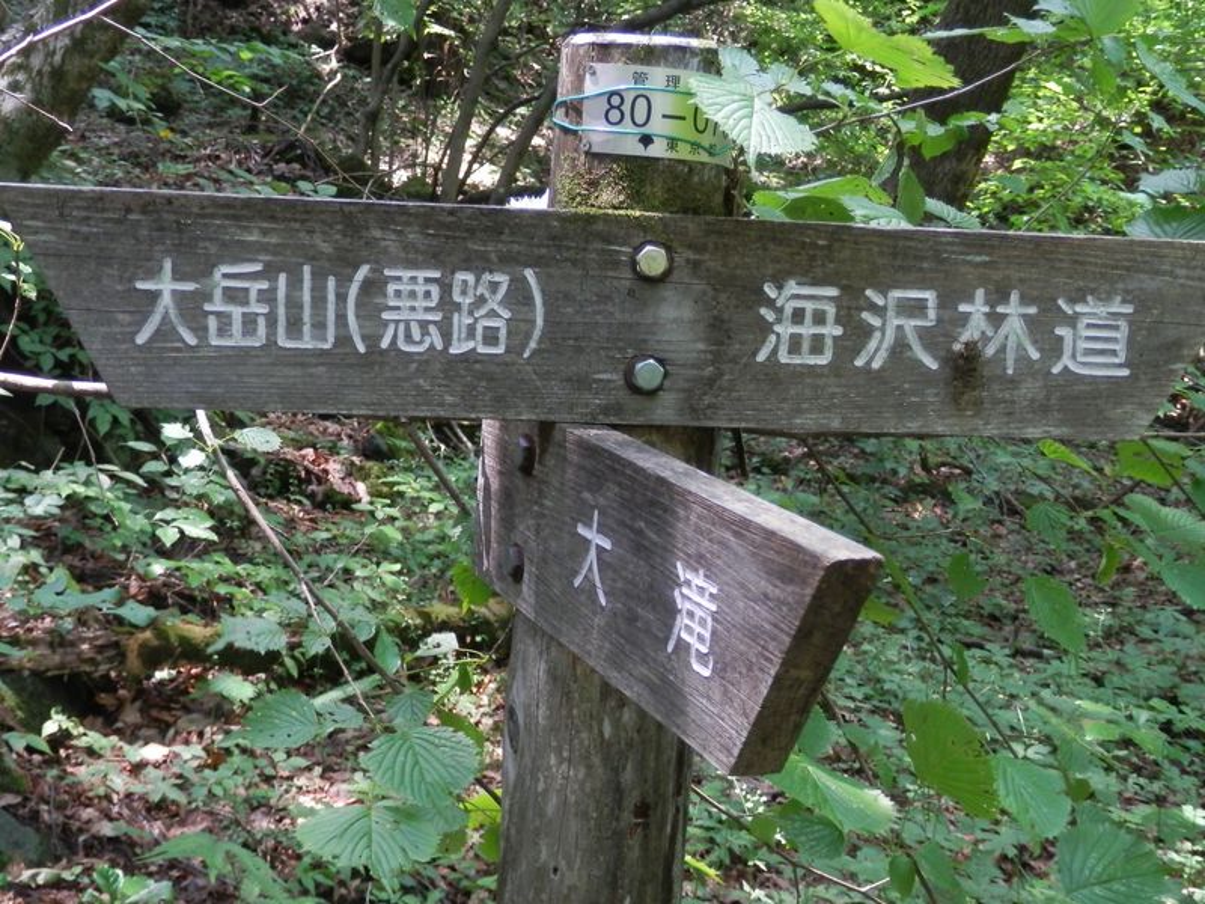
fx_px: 1706
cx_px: 602
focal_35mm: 49
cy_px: 452
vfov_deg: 29.7
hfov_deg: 38.9
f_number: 4
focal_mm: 8.9
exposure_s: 1/20
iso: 200
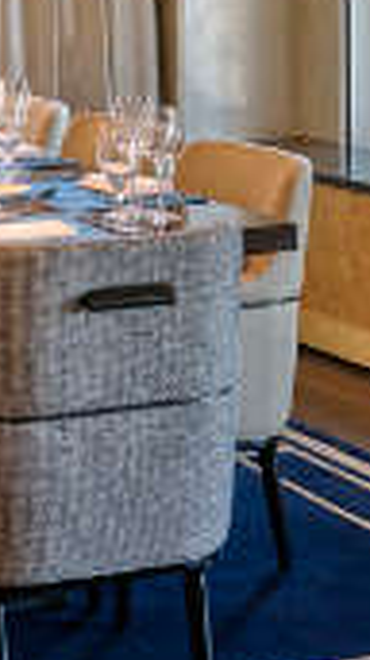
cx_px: -185
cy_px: 64
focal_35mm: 95
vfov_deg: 21.8
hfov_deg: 12.1
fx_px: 1668
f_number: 8
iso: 100
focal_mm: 32.5
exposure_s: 1/3
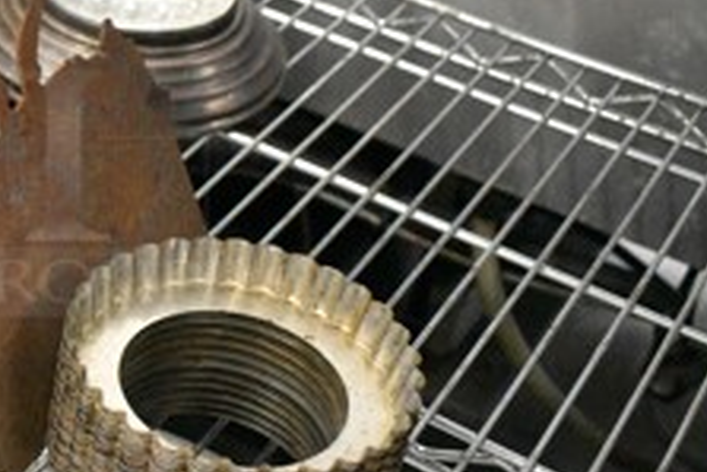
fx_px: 1611
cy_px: 149
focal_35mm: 82
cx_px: -124
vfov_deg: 16.6
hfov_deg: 22.9
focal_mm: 20
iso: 6400
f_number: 4.5
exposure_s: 1/80
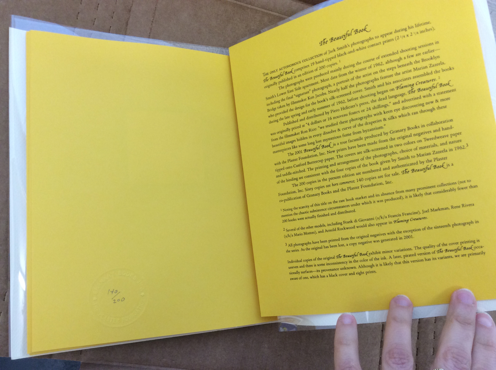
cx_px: 248
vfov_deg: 44.1
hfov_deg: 56.9
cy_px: 185
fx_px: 458
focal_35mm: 32
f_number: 2.4
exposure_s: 1/25
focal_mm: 3.3
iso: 64
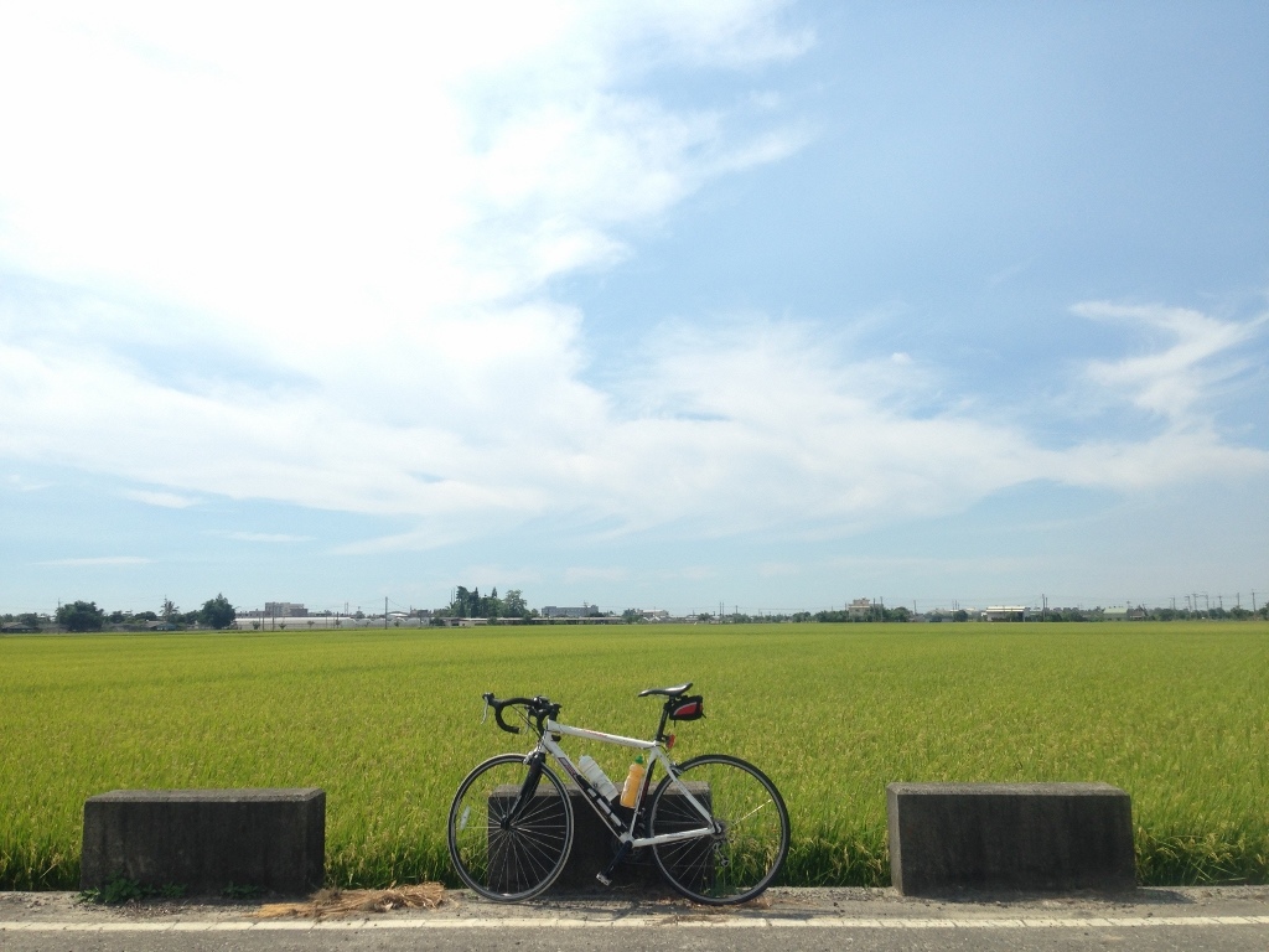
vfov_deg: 42.9
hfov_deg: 55.4
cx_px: 634
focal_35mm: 33
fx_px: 1210
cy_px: 476
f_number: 2.4
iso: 50
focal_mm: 4.12
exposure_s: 1/1869
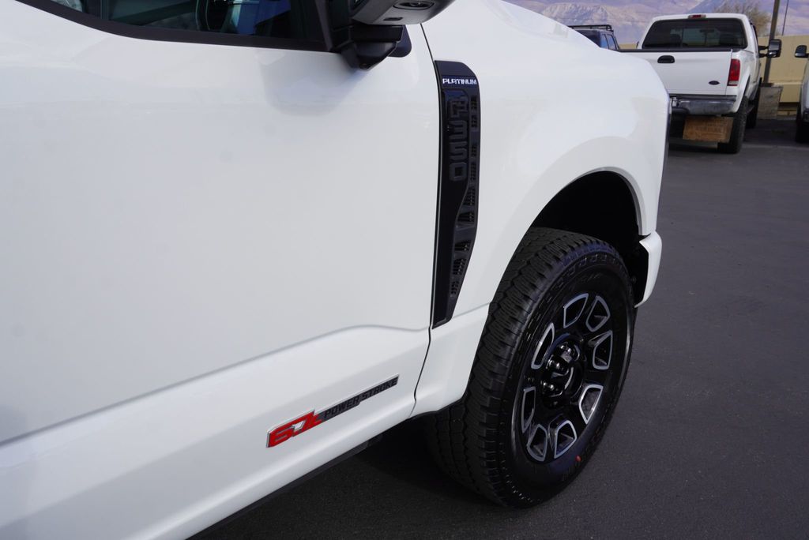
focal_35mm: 28
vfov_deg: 45.7
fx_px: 641
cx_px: 404
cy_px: 270
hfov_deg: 64.5
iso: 100
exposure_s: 1/160
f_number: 10
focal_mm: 19
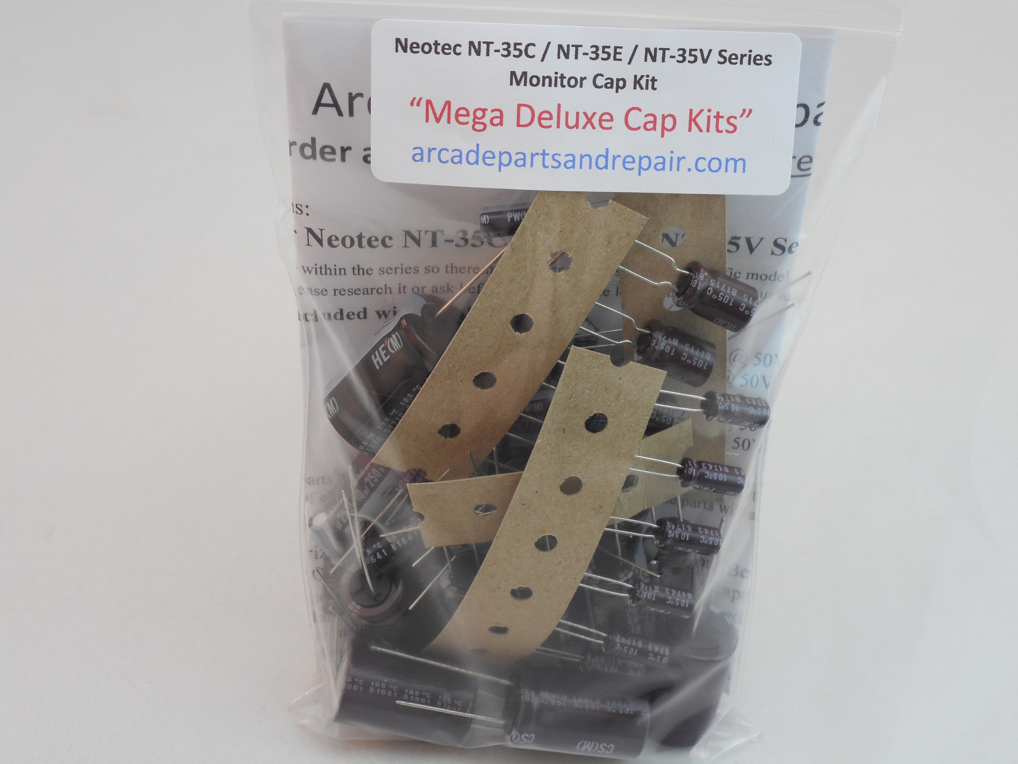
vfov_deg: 24.8
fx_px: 1735
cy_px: 382
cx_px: 509
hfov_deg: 32.7
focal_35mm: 59
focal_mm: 10.5
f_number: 5.1
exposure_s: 1/30
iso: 140
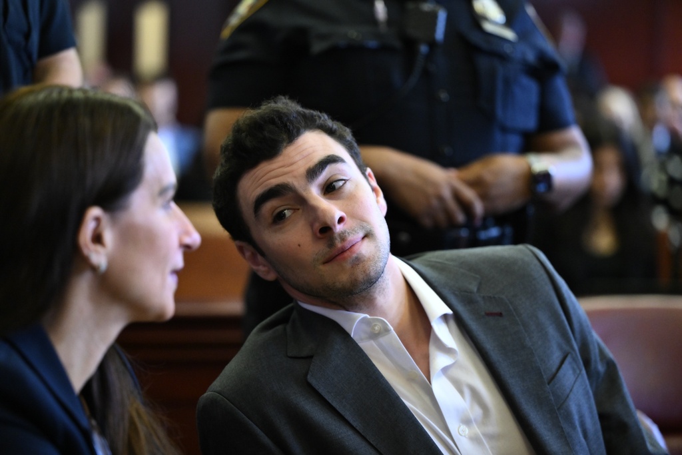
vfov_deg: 13.0
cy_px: 228
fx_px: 1989
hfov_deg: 19.5
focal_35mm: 105
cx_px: 341
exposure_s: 1/200
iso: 4000
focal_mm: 105
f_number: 2.8
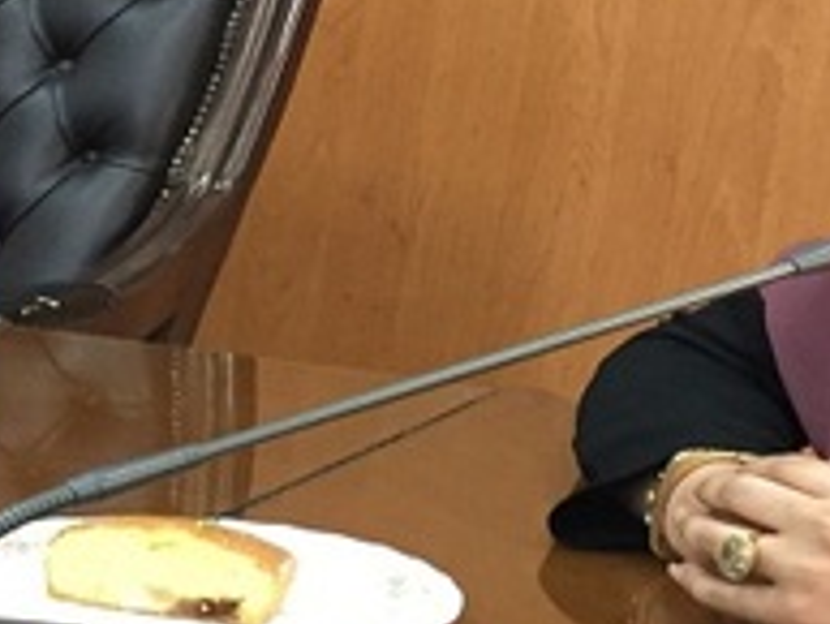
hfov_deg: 18.4
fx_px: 2231
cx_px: 1286
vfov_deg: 15.4
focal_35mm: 93
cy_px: -93
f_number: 2.2
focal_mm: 4.15
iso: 200
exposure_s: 1/33
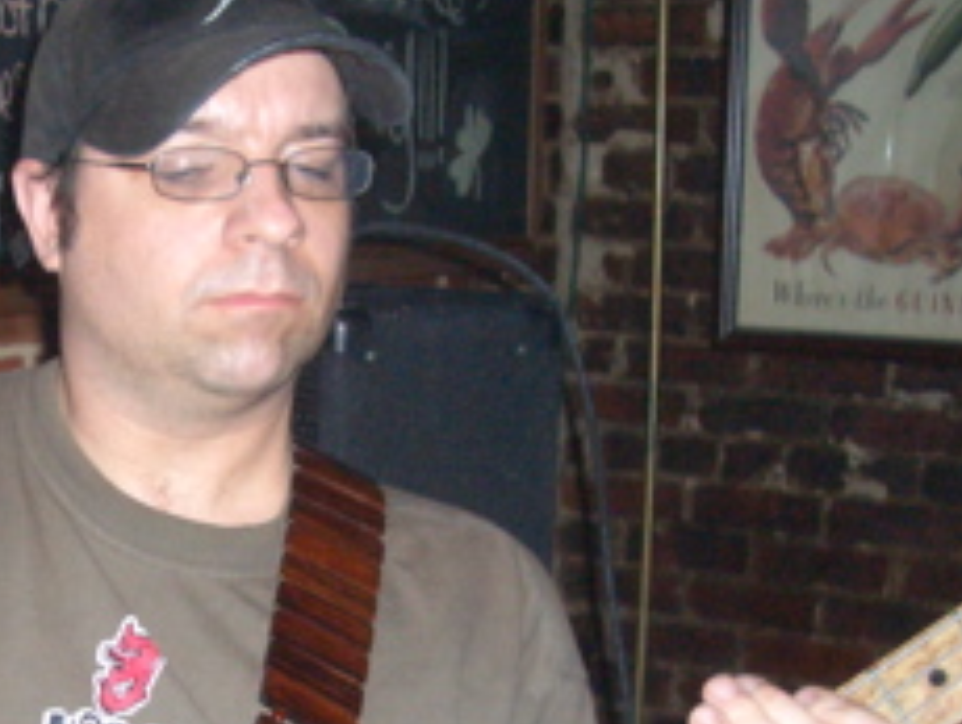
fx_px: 2114
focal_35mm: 76
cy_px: 693
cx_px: 142
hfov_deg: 25.0
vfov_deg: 19.0
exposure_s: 1/60
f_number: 2.6
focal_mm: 5.8
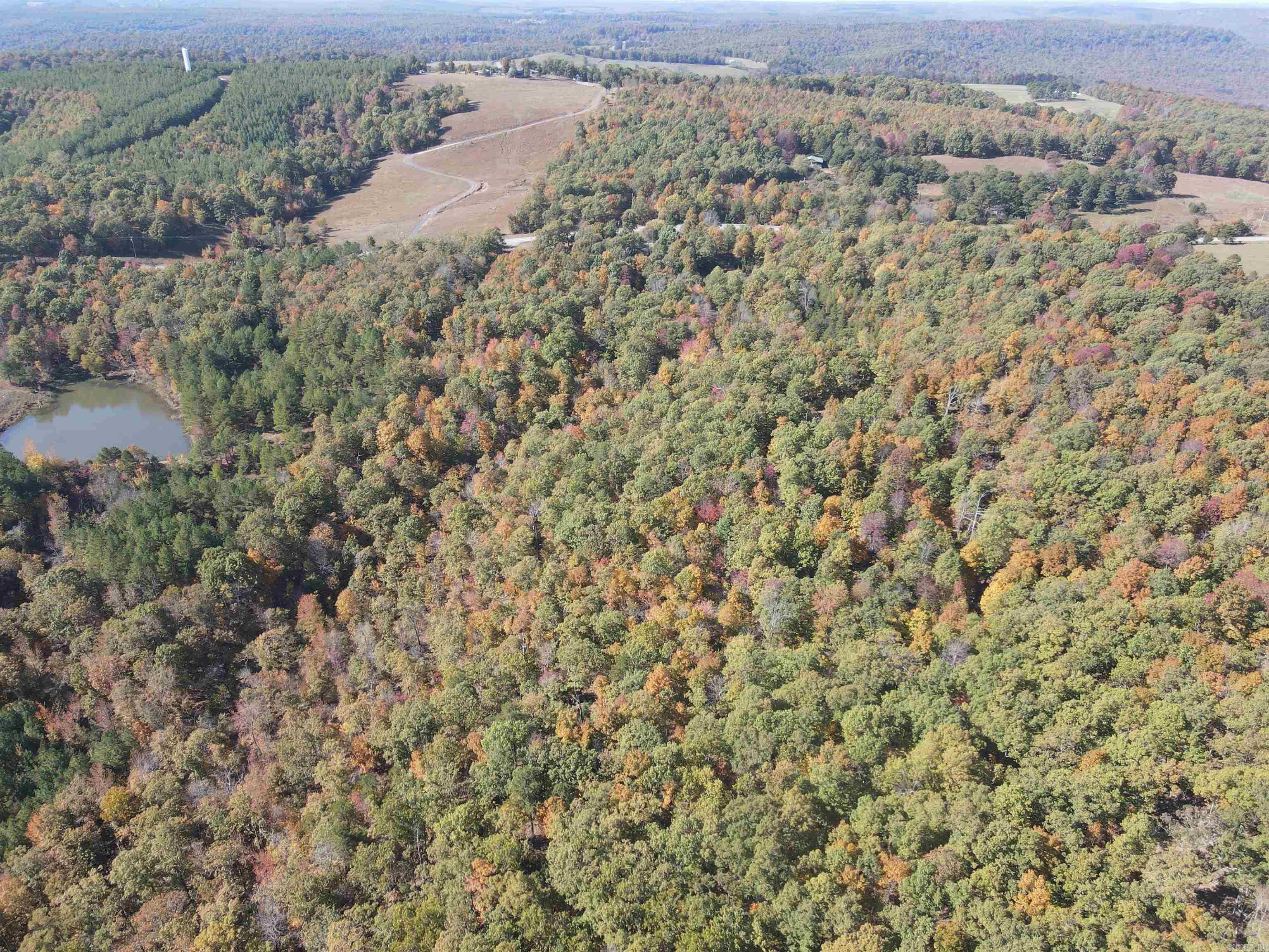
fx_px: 880
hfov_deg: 71.6
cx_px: 634
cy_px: 476
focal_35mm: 24
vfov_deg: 56.8
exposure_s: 1/240
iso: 110
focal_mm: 4.5
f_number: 2.8
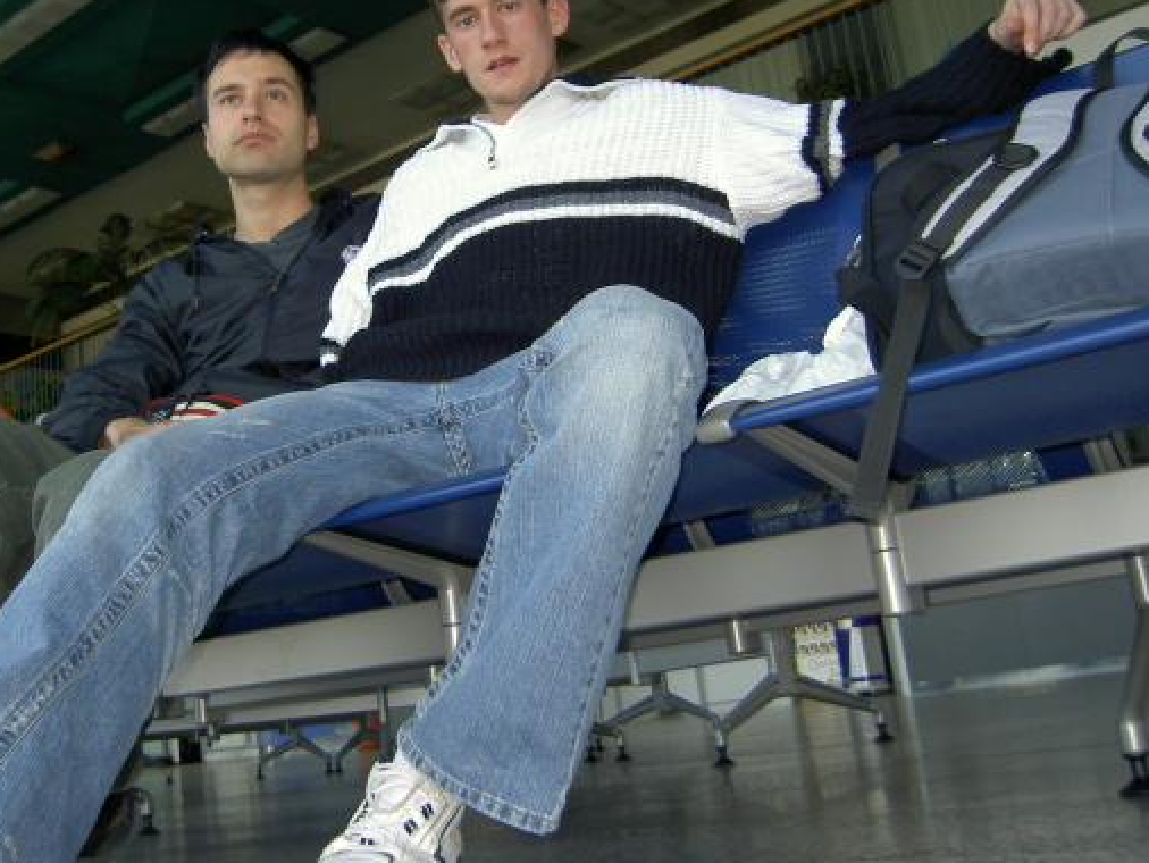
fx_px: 1428
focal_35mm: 43
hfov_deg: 43.6
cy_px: 354
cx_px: 461
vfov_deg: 33.5
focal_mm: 5.6
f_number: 2.8
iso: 50
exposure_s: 1/60
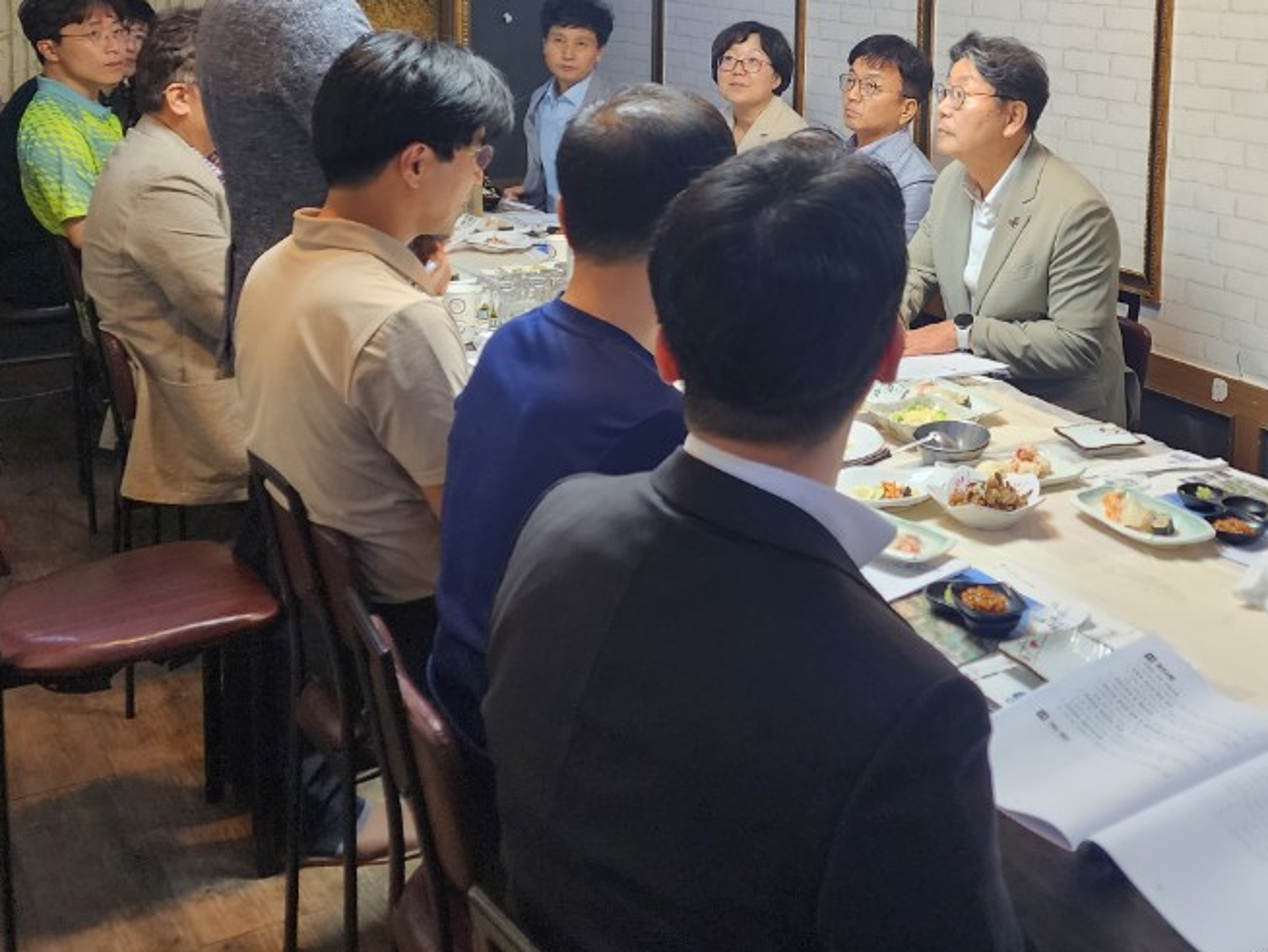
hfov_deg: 40.8
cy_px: 140
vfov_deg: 31.1
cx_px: 956
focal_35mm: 45
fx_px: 1649
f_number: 1.8
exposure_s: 1/120
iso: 320
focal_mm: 6.4
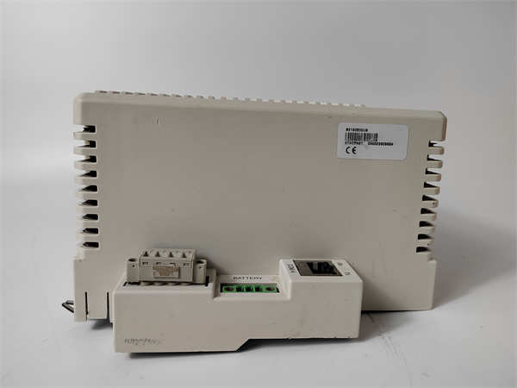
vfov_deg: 58.9
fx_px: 344
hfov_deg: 73.9
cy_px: 194
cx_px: 258
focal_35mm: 23
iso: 300
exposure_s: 1/100
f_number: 1.9
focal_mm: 5.52
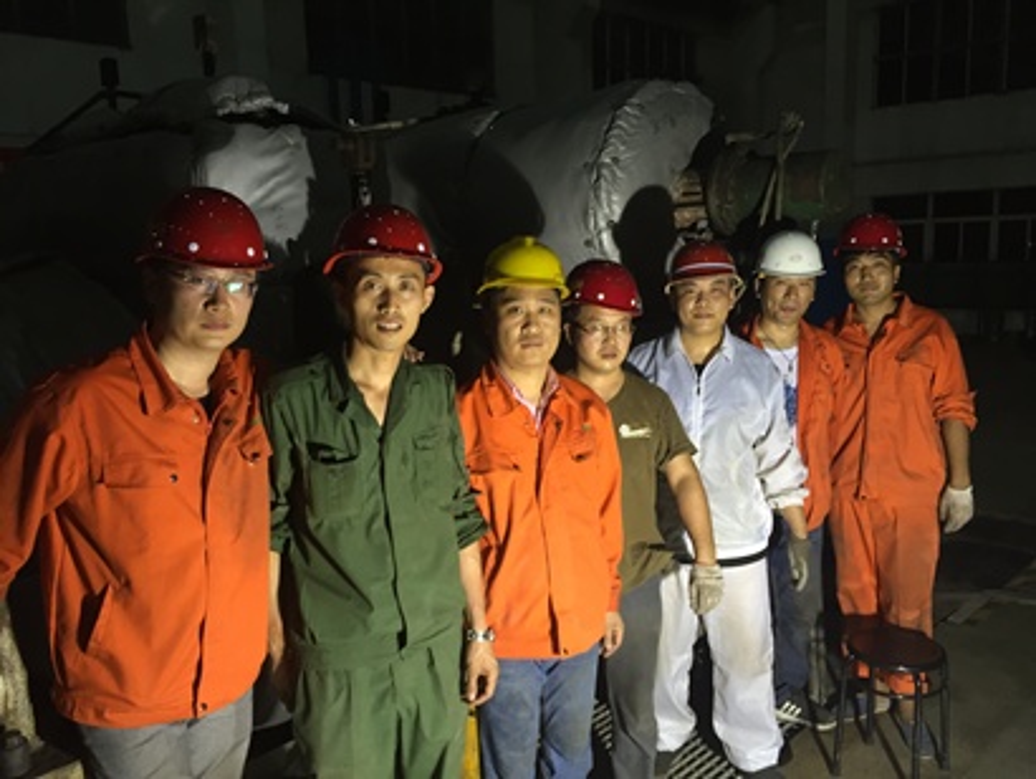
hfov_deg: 61.6
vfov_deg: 48.3
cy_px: 390
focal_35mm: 29
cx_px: 518
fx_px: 868
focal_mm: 4.15
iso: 100
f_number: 2.2
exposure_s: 1/33
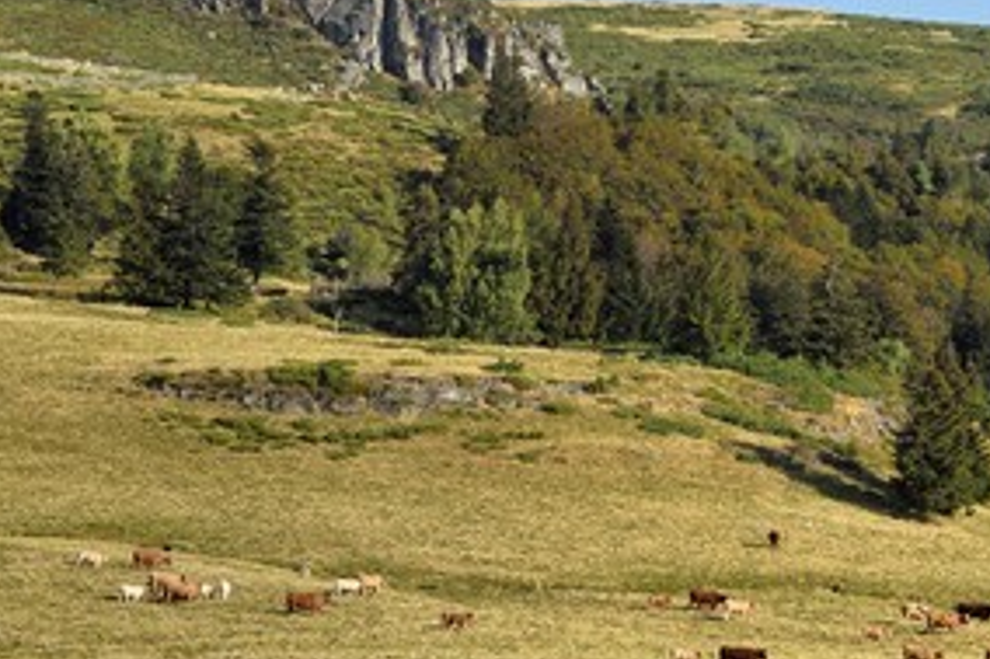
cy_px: 237
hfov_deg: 13.9
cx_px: 652
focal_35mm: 148
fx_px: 4067
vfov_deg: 9.3
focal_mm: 100
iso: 200
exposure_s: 1/320
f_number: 10
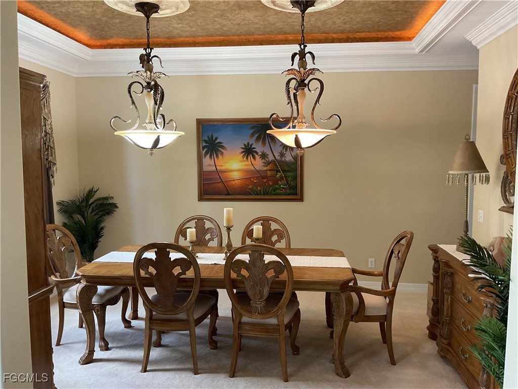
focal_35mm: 29
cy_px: 194
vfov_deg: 48.2
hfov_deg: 61.7
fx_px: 434
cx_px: 259
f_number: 1.8
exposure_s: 1/60
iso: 160
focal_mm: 3
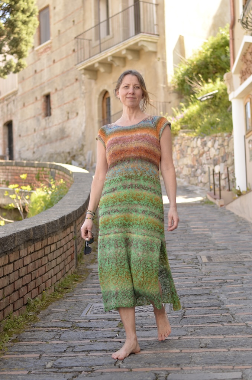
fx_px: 791
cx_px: 126
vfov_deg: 27.0
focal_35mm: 75
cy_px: 190
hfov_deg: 18.1
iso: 100
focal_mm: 50
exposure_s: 1/320
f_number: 2.5
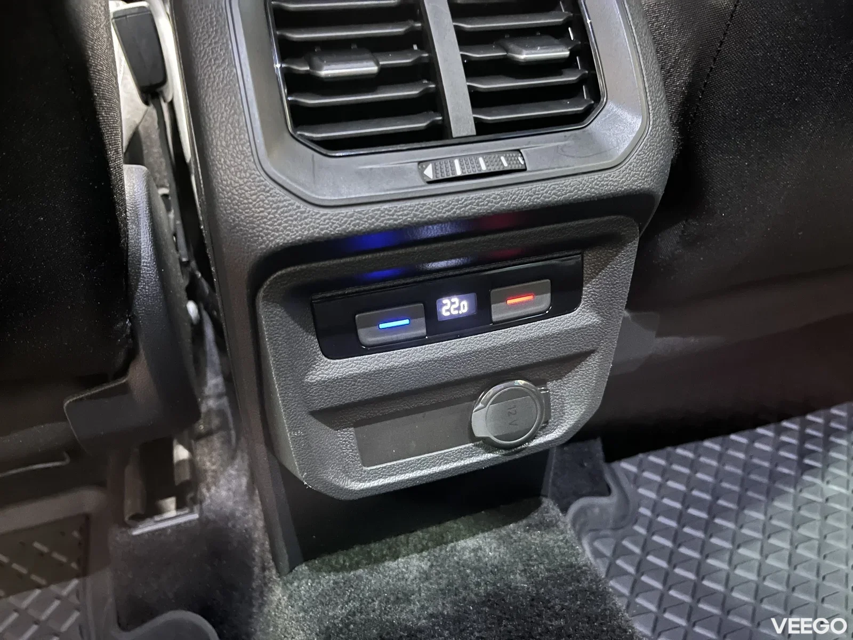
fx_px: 641
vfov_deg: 53.1
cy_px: 320
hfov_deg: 67.3
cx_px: 426
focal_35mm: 26
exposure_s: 1/5
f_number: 1.6
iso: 1250
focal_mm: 5.1
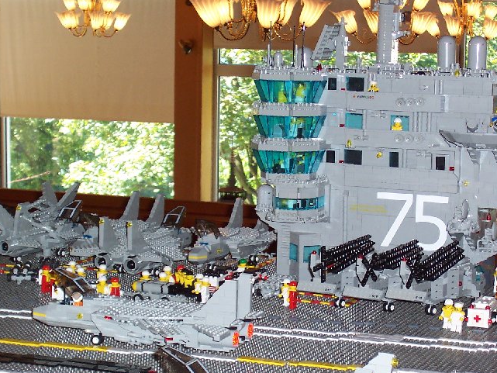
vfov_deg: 16.4
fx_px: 1292
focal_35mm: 90
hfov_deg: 21.7
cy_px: 235
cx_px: 286
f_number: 4
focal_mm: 10.8
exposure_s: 1/90
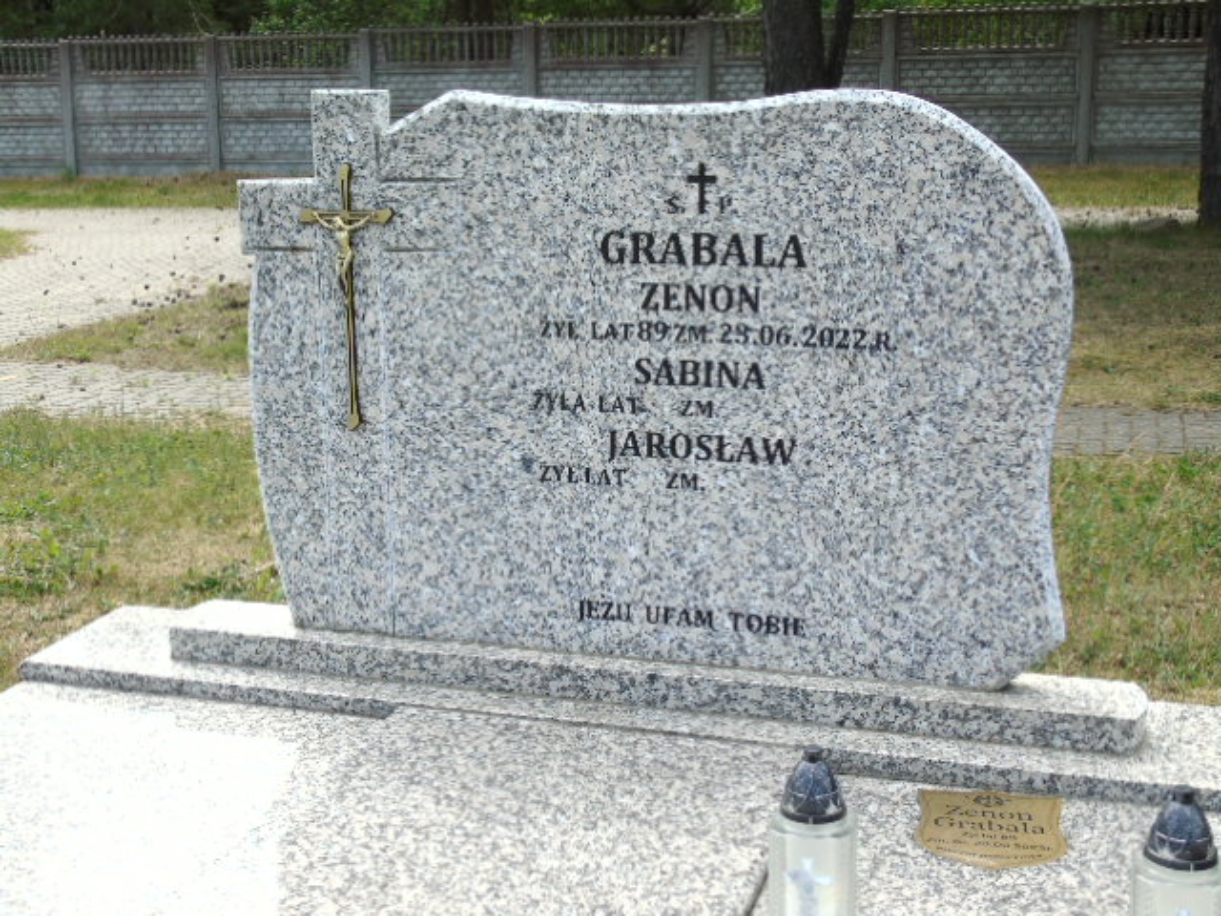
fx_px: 1623
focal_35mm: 46
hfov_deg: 41.2
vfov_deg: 31.5
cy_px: 458
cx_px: 610
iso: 80
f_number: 4.1
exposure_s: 1/320
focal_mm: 8.2
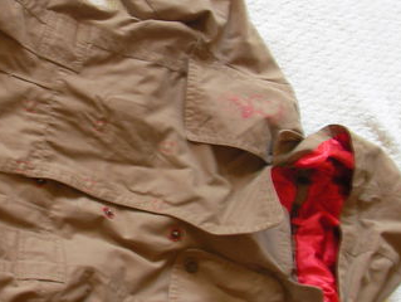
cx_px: 52
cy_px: 152
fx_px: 893
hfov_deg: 24.7
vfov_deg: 19.2
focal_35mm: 77
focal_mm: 6.3
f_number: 3.5
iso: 100
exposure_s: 1/9.4
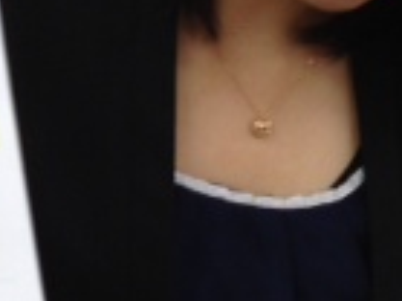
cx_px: -26
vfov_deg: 9.7
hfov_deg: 12.8
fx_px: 1764
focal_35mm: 152
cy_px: 150
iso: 50
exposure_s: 1/20
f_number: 2.4
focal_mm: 4.13
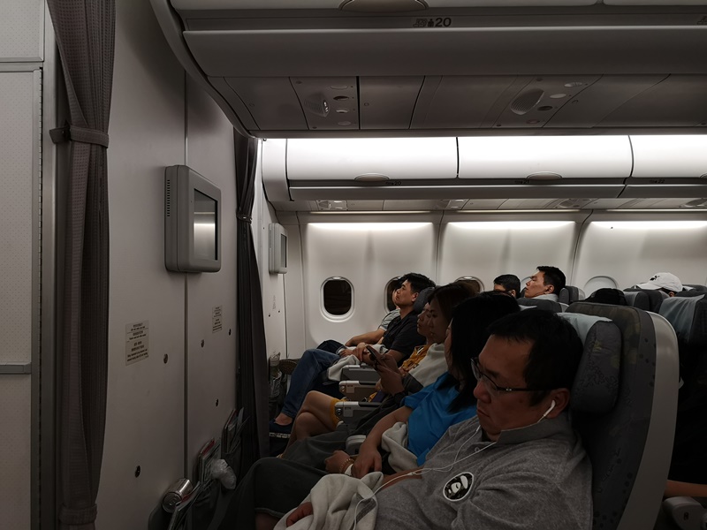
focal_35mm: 27
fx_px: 551
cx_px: 354
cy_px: 265
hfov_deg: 65.3
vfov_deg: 51.4
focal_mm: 3.95
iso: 125
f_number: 1.8
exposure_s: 1/50
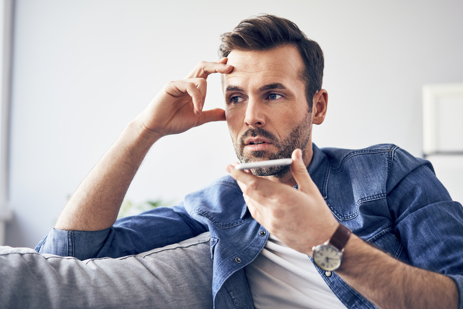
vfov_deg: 24.6
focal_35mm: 55
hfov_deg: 36.2
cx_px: 232
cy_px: 154
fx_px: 707
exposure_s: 1/160
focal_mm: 55
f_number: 2.2
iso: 250
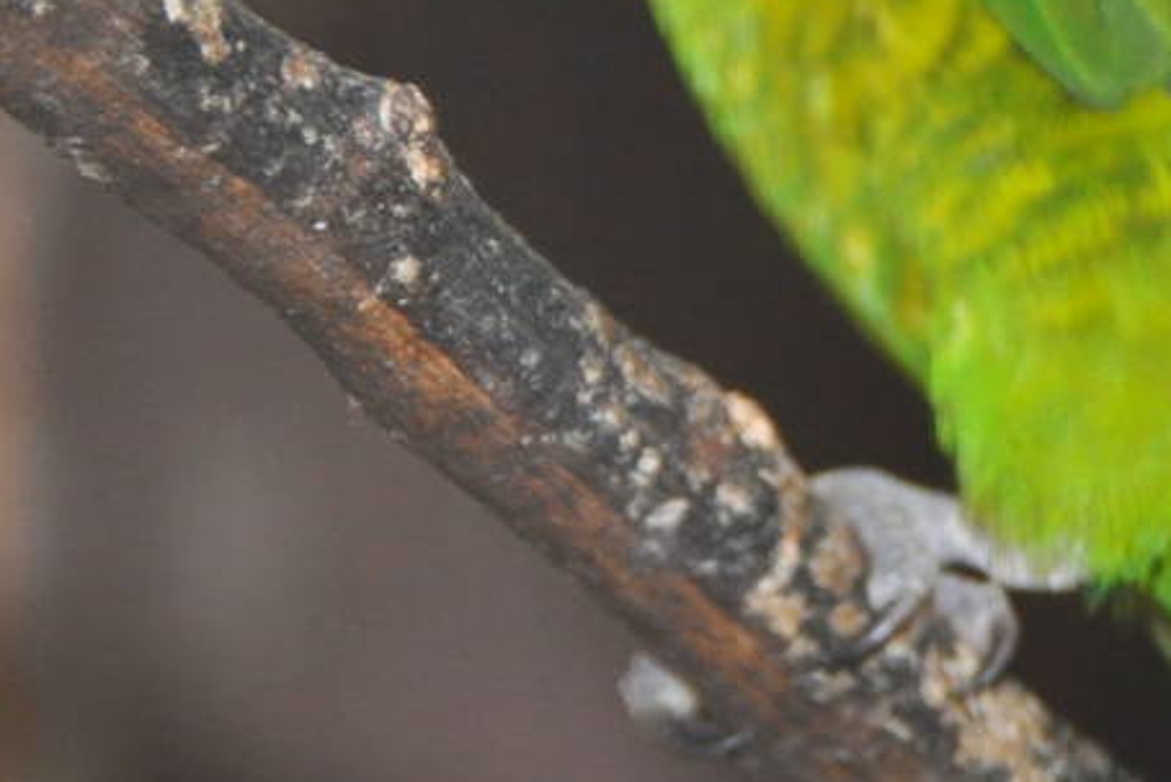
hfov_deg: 3.3
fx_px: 20595
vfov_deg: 2.2
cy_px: 40
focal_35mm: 633
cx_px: 1068
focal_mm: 120
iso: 1000
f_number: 5.6
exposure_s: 1/60
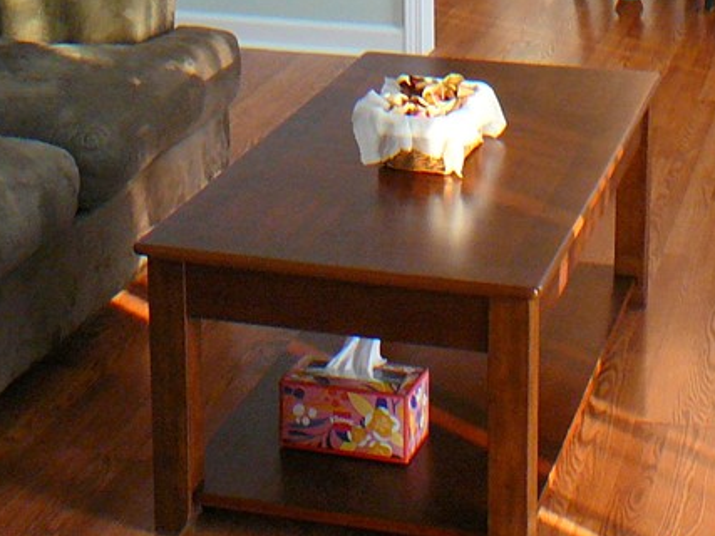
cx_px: 447
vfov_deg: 16.9
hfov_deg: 23.2
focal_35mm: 84
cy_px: -90
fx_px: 1735
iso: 200
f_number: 2.8
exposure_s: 1/30
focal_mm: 5.2
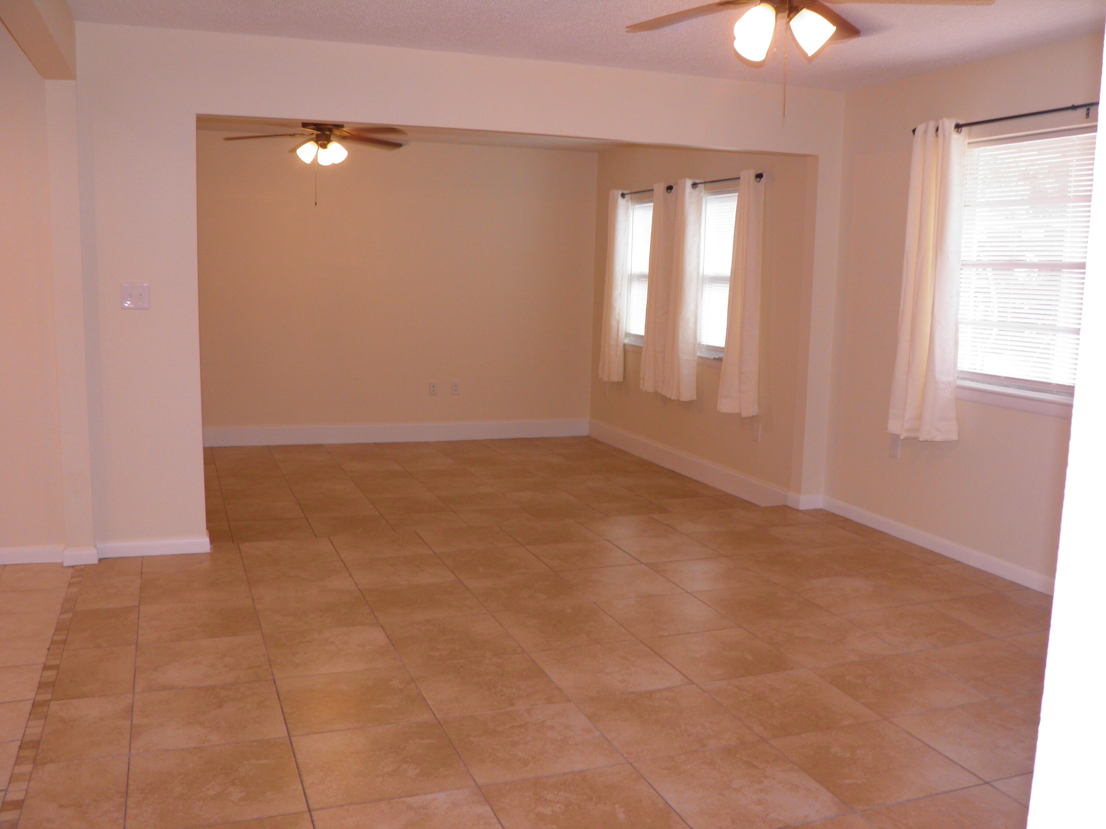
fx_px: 959
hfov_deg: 60.0
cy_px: 414
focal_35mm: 30
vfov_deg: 46.8
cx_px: 553
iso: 80
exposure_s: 1/40
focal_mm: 5.5
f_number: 3
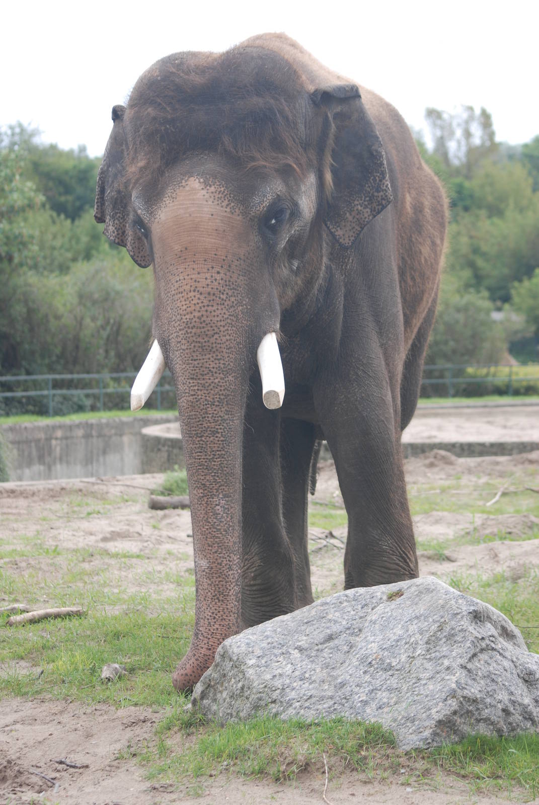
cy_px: 402
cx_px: 270
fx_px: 2754
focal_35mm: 123
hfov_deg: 11.2
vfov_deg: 16.6
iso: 200
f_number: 4.5
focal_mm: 82
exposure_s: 1/250
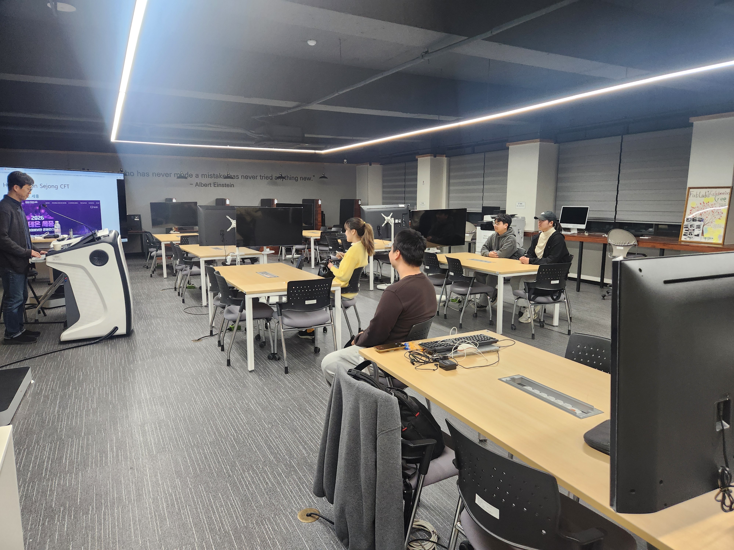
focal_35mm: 23
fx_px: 488
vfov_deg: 58.9
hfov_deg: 73.9
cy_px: 275
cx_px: 367
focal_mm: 5.4
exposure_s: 1/120
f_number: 1.8
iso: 200
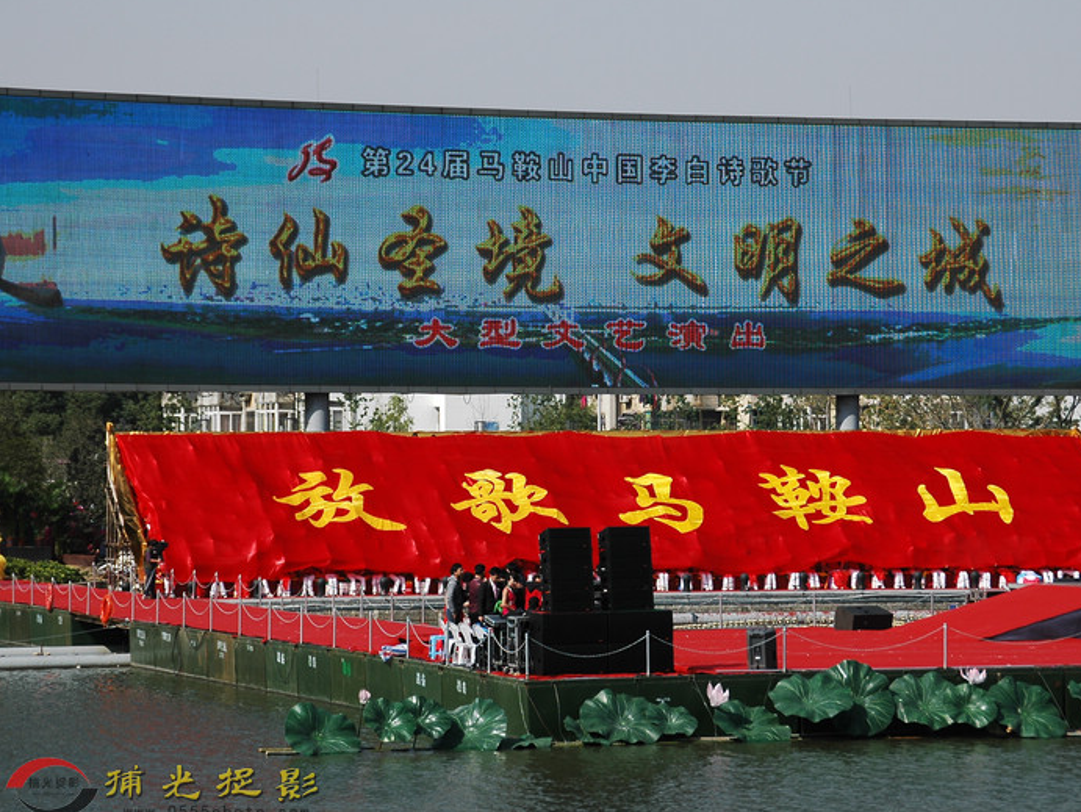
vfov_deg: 11.4
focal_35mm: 130
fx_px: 4062
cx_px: 613
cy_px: 404
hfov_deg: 15.2
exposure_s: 1/640
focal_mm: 78
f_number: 8
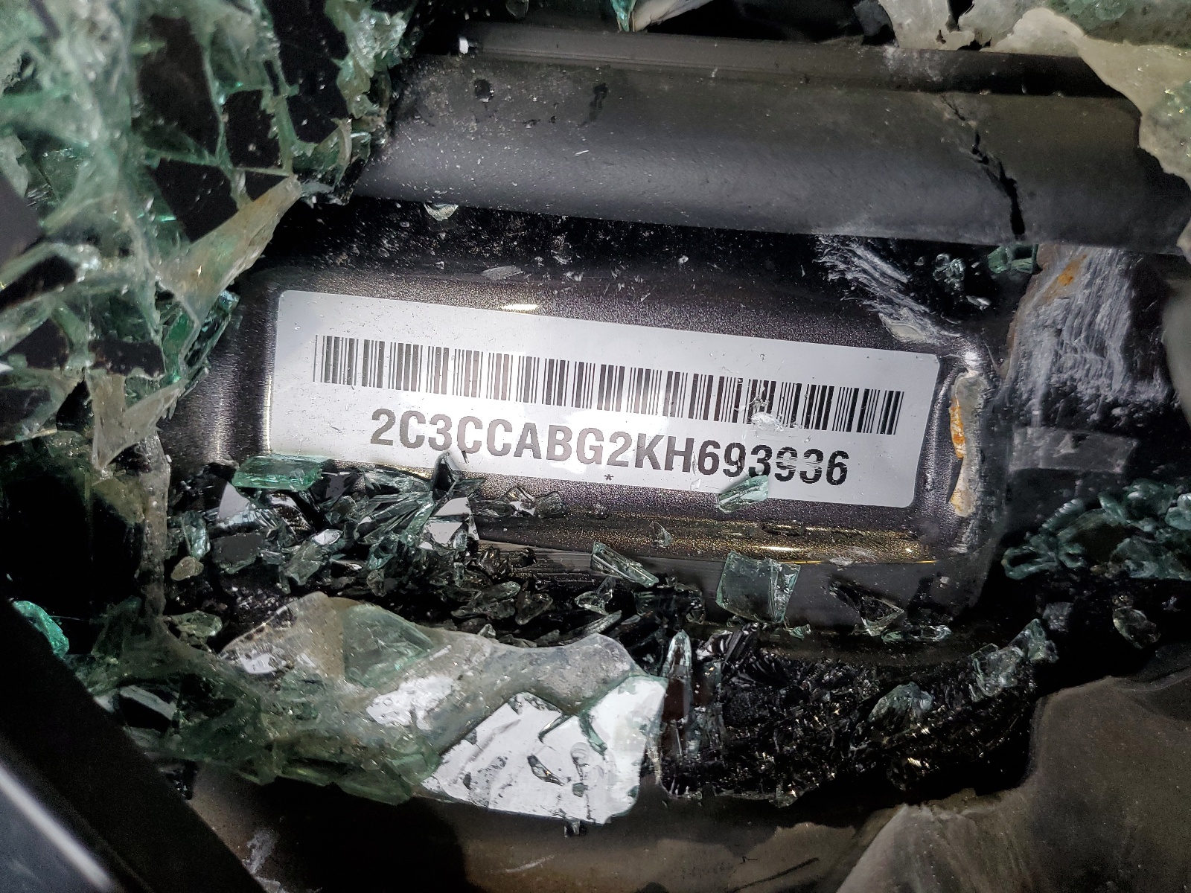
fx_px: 895
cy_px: 446
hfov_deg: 67.3
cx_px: 596
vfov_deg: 53.1
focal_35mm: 26
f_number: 1.5
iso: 92
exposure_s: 1/120
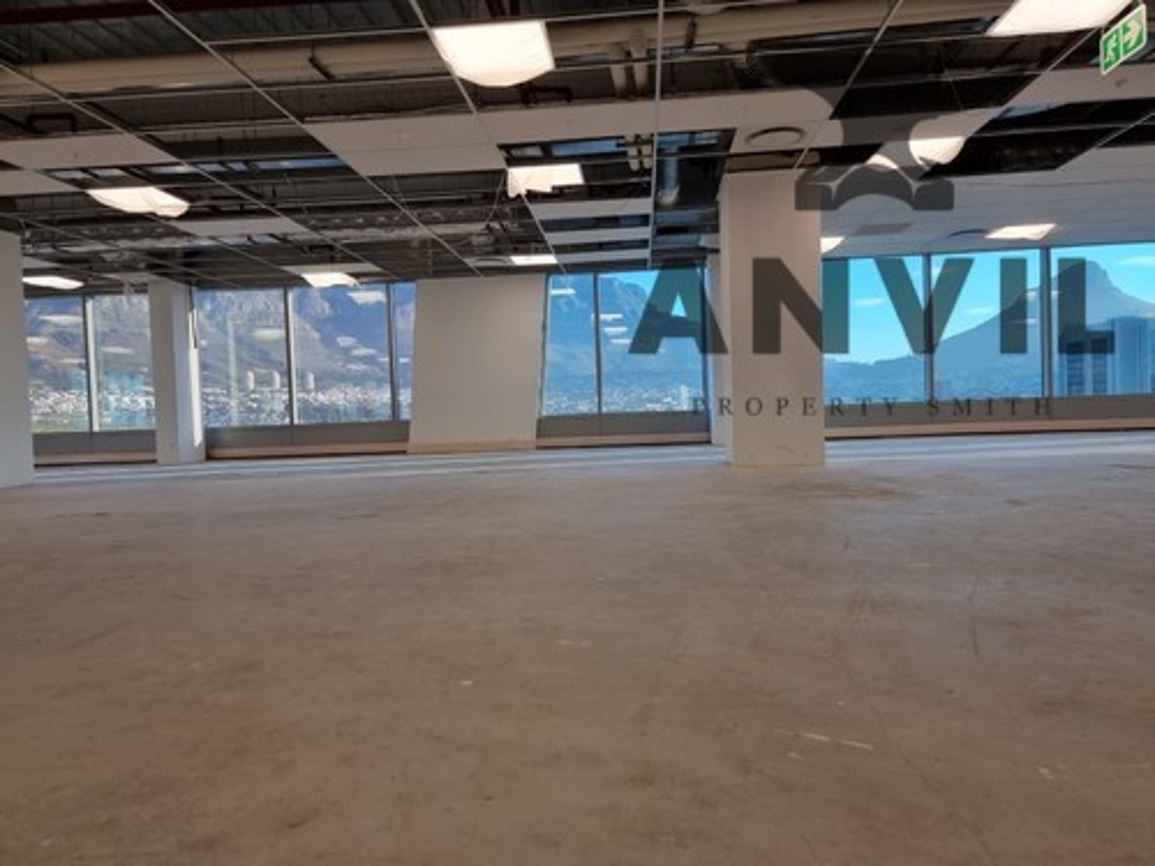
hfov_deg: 71.6
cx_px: 578
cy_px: 433
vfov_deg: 56.8
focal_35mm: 24
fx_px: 801
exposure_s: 1/100
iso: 50
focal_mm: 6.7
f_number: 1.8
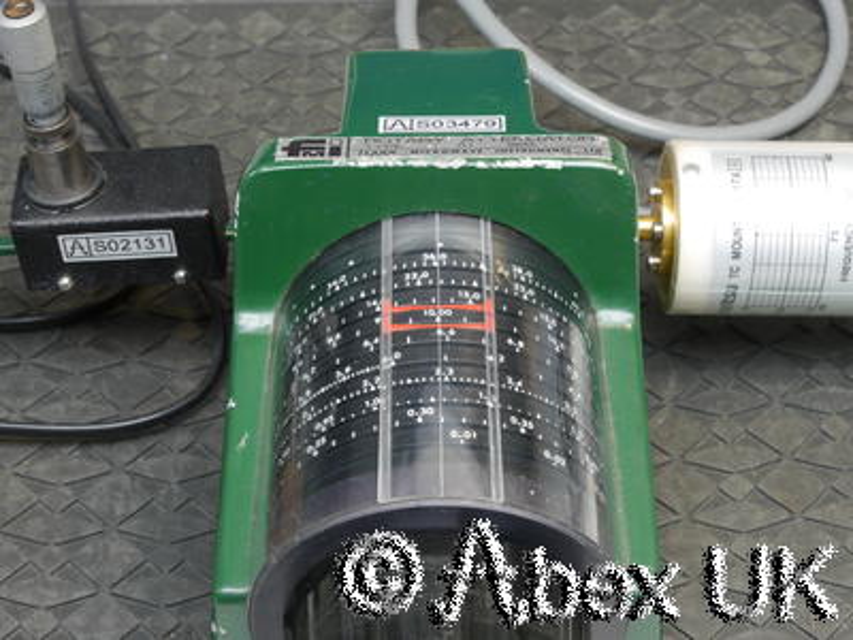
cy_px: 320
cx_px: 426
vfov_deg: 18.4
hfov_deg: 24.4
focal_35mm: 80
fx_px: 1971
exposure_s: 1/4
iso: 400
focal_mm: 40
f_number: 11
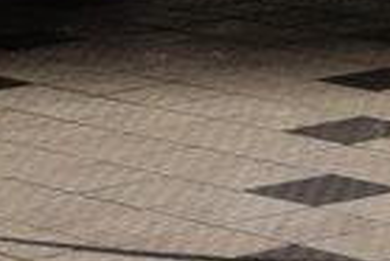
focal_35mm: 298
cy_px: -476
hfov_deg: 6.7
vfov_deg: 4.5
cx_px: 774
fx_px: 3228
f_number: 7.1
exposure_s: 1/30
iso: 450
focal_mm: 27
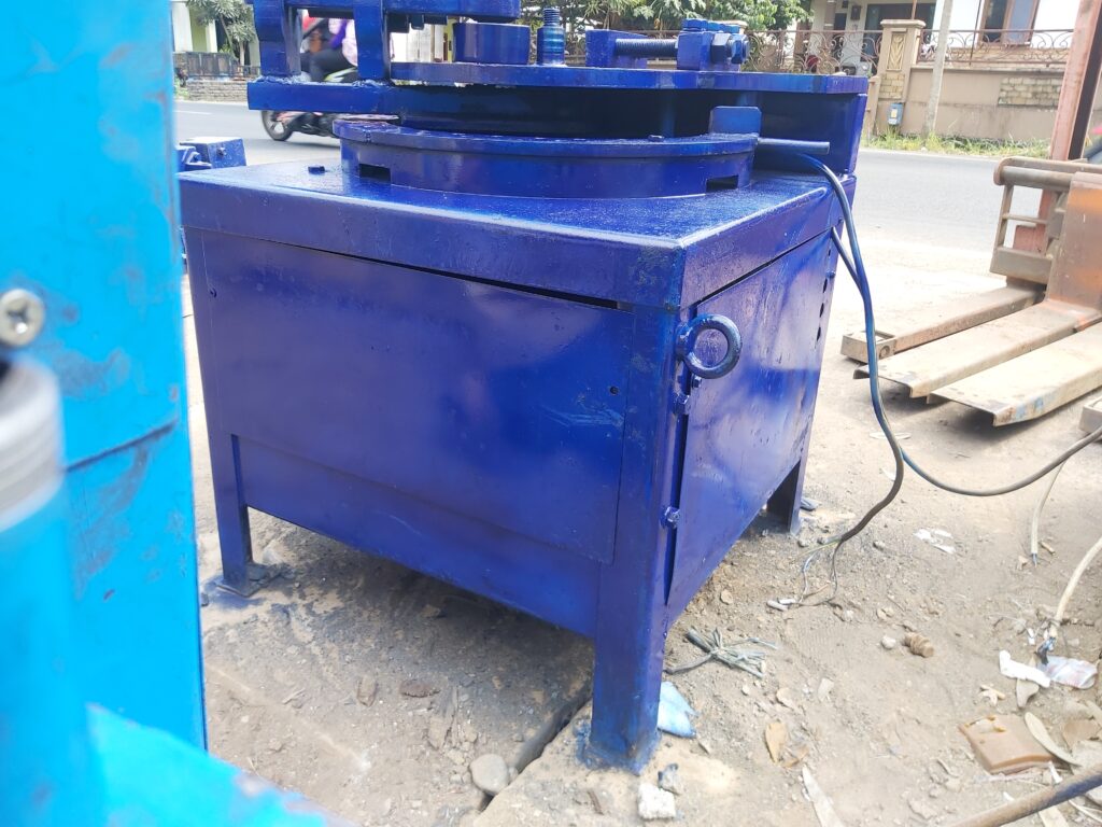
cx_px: 551
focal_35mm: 26
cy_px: 414
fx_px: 828
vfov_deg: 53.1
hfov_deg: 67.3
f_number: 1.7
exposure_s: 1/233
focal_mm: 3.92
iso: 64
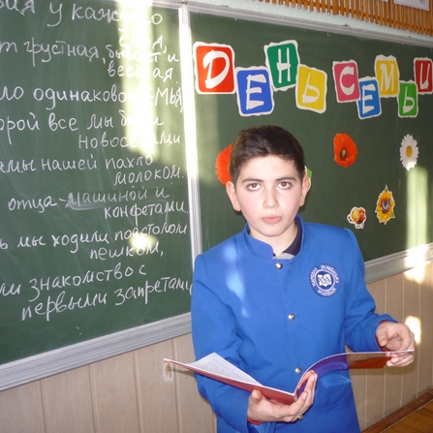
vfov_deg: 43.9
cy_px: 217
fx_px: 538
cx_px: 254
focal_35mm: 38
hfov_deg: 43.7
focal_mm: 5.2
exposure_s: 1/30
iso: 100
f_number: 3.3
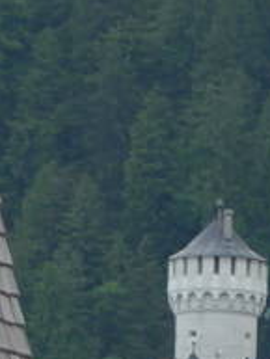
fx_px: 12767
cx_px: -32
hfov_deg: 1.2
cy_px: 804
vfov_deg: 1.6
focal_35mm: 1229
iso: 80
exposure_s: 1/160
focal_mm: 39.6
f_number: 5.8
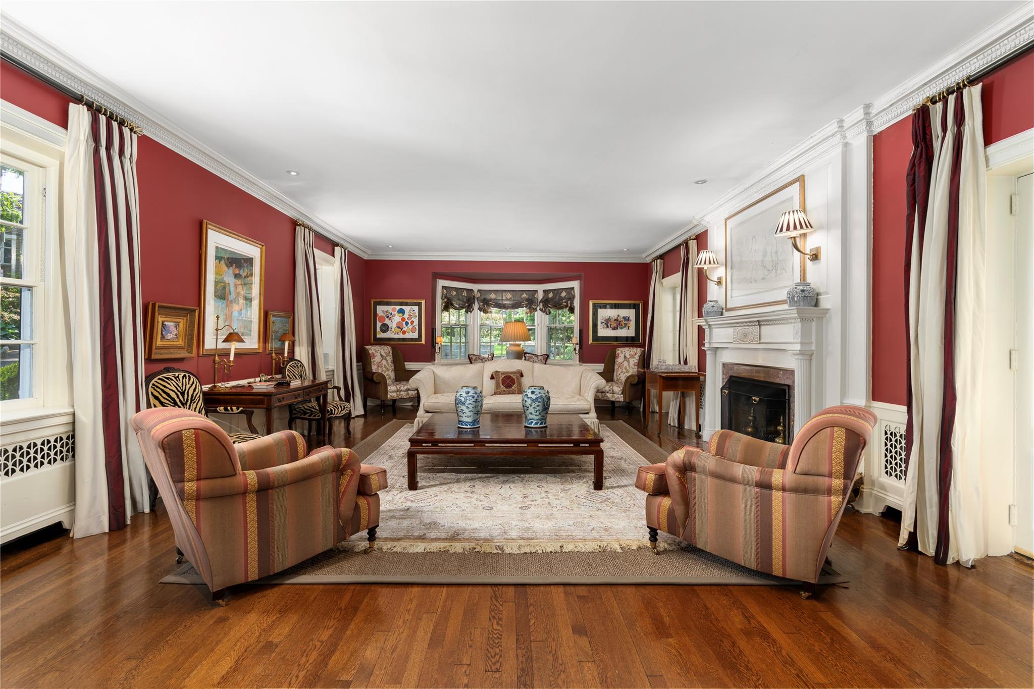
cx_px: 517
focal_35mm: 16
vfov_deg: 73.7
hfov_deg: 96.7
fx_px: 459
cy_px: 344
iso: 100
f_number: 8
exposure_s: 5
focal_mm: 16
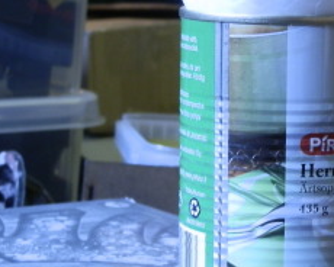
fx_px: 1374
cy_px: 118
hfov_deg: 13.7
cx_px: 309
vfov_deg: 11.1
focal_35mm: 139
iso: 200
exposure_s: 1/25
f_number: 3.7
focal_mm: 10.99
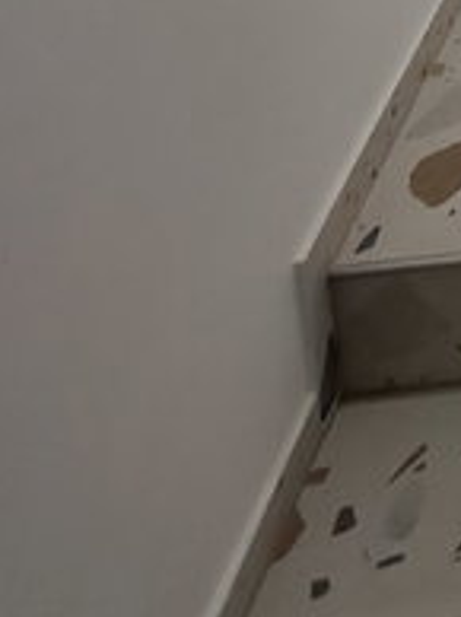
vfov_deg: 21.3
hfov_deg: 17.7
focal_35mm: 66
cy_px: -448
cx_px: 839
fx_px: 1175
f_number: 2.2
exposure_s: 1/50
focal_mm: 1.64
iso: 125
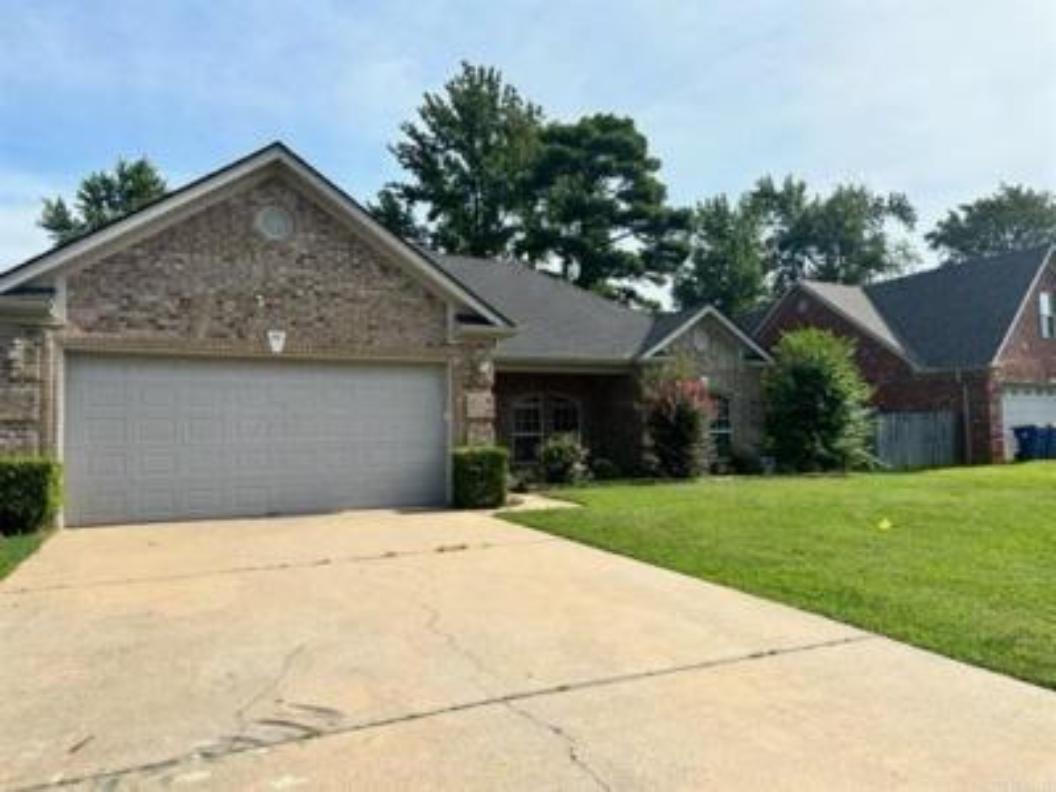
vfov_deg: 56.8
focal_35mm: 24
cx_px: 528
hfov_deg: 71.6
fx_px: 732
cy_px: 396
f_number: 1.78
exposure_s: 1/4016
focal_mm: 6.86
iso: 80
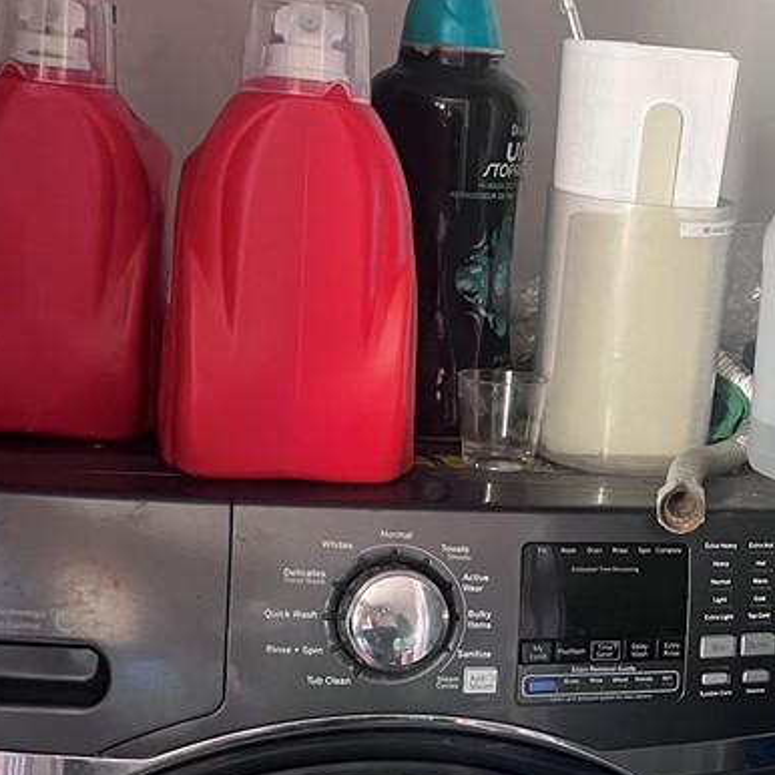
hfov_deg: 27.5
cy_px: 480
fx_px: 1545
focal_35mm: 61
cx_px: 630
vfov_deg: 28.1
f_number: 1.5
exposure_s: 1/36
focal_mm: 5.7
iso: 640
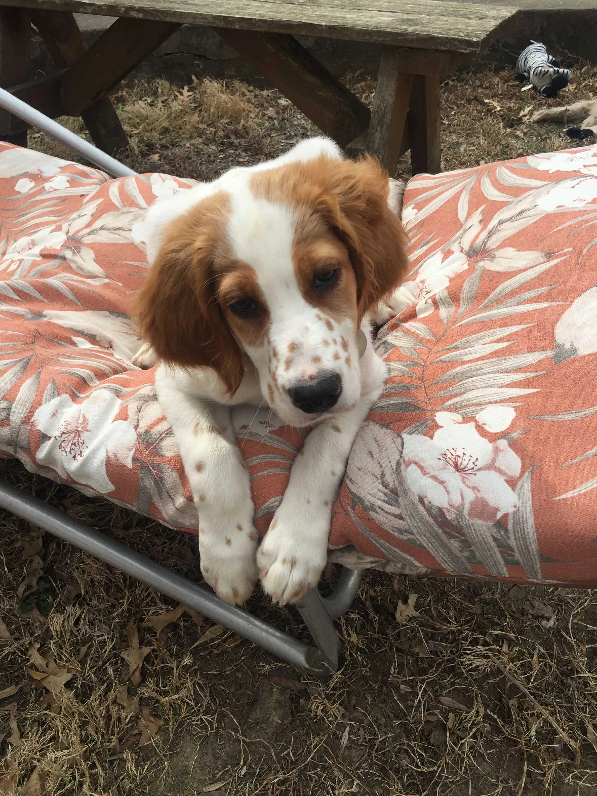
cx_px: 298
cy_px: 398
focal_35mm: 29
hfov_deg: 48.2
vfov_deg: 61.7
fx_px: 667
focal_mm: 4.15
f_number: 2.2
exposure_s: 1/1522
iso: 32
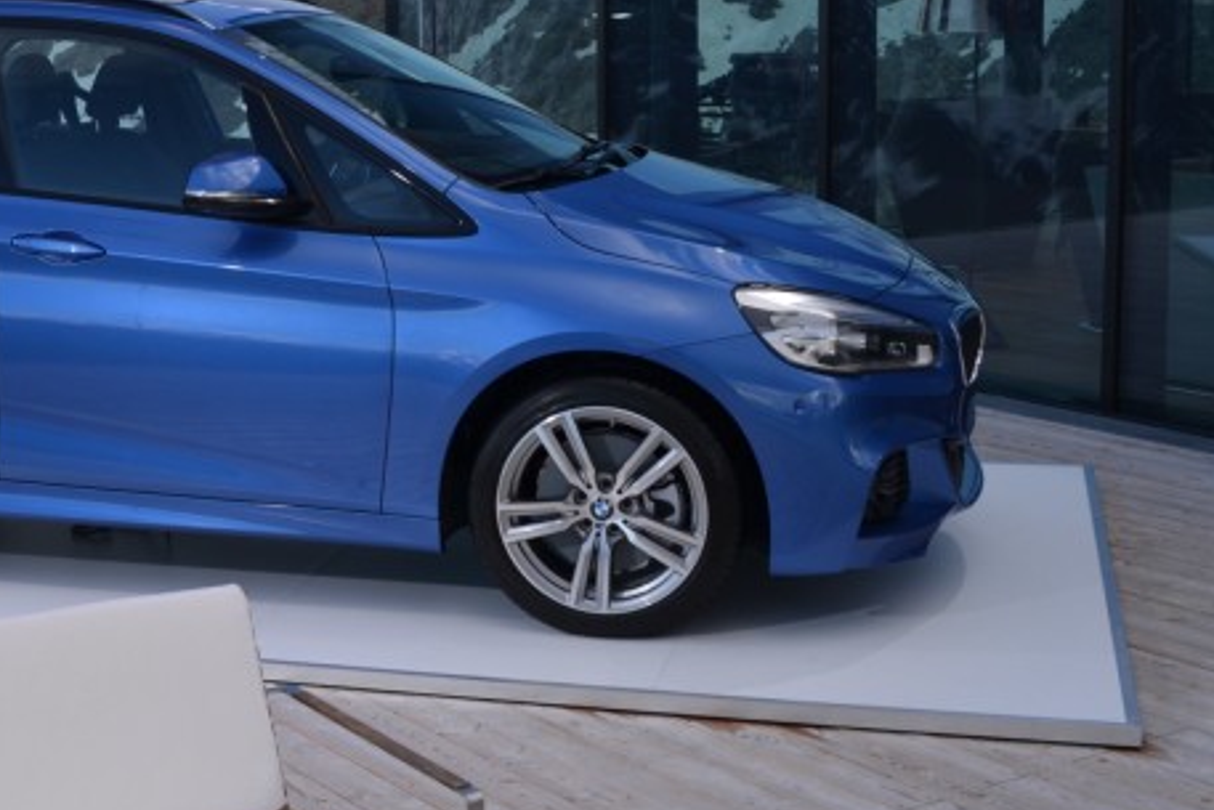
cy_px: 274
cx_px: 263
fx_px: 2159
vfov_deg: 21.2
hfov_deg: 30.7
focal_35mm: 64
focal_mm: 26
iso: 200
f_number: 7.1
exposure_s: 1/200
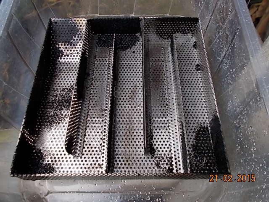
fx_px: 233
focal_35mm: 30
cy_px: 101
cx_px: 134
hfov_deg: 60.0
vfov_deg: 46.8
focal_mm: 5.3
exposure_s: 1/80
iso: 80
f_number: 3.4
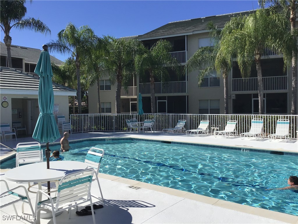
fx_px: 267
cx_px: 149
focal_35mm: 31
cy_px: 112
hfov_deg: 58.4
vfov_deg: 45.4
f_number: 2.4
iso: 25
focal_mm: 3.3
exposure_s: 1/2262
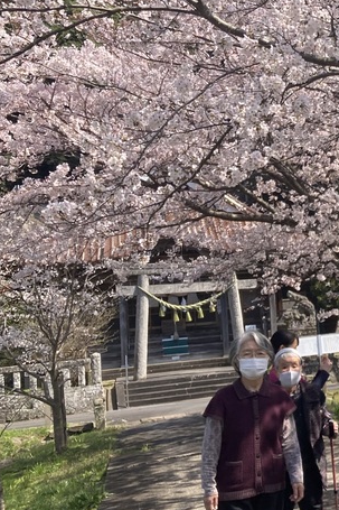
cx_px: 555
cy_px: 247
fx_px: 905
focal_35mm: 64
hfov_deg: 18.1
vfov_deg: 31.4
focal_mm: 3.99
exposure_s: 1/1171
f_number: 1.8
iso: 20
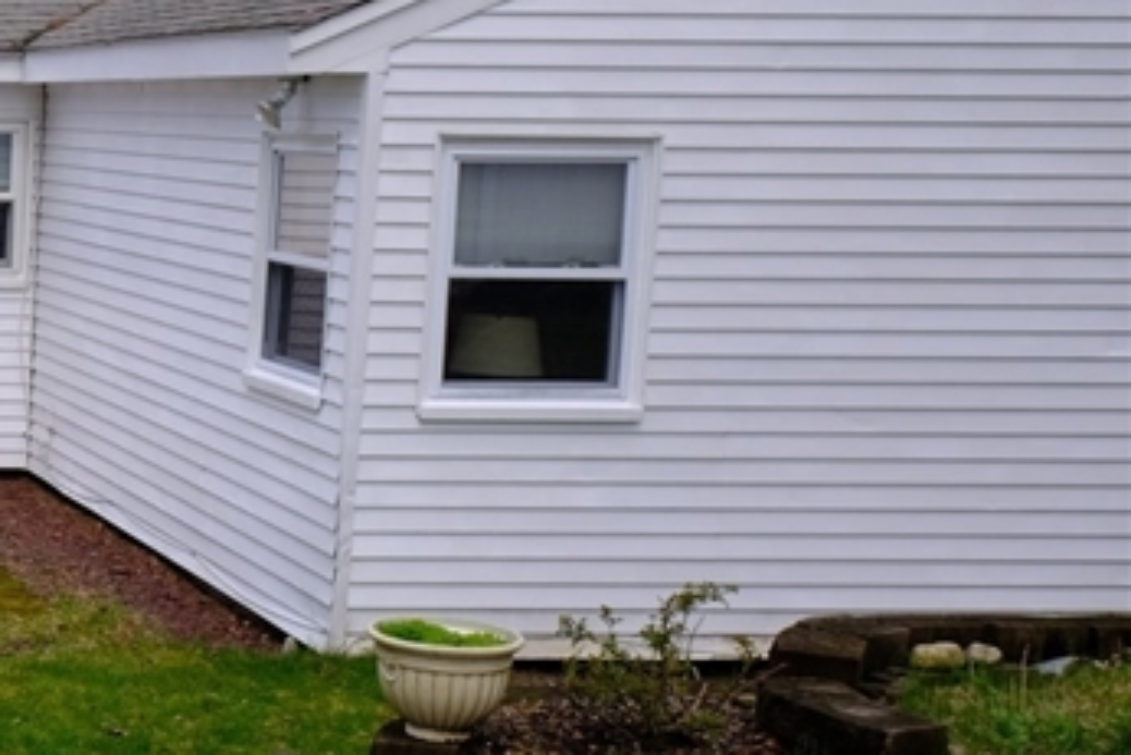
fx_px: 2231
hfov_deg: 23.2
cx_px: -539
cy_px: 417
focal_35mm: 71
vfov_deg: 19.2
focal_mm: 16
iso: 160
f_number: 5
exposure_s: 1/640
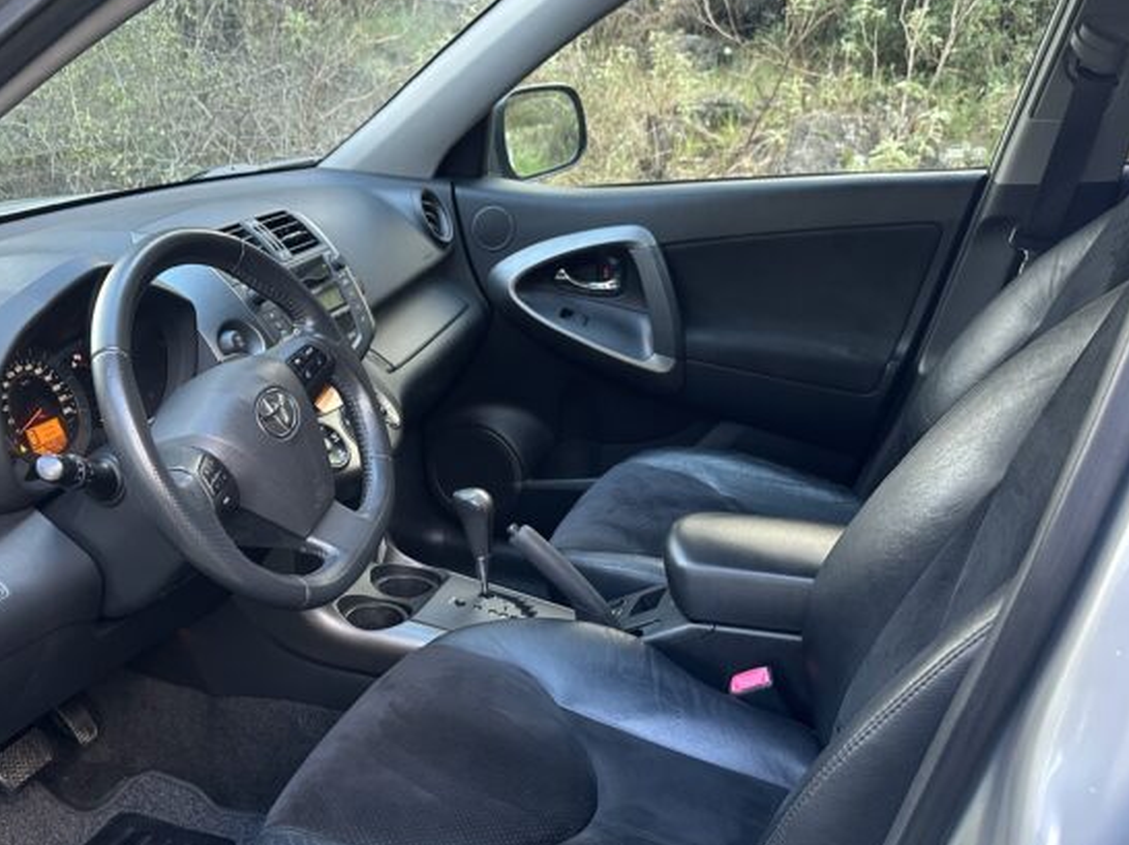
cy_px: 584
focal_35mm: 35
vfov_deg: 40.0
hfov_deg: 52.0
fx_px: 1141
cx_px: 418
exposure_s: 1/60
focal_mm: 6.86
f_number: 1.78
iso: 250
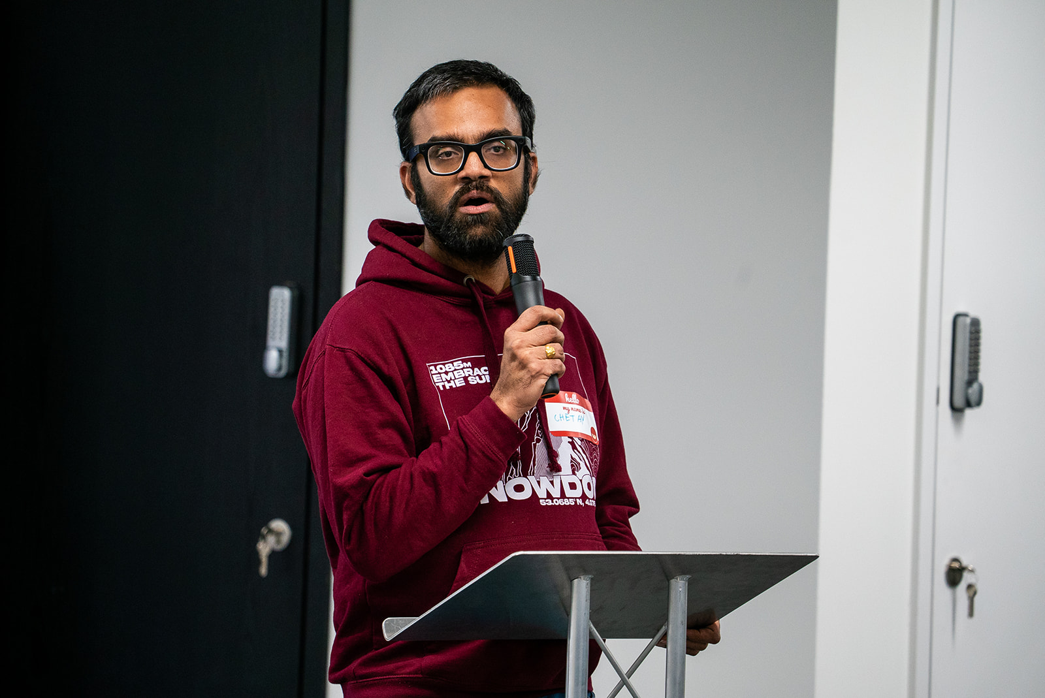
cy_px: 349
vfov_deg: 6.7
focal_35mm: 206
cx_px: 522
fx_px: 5983
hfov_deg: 10.0
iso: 2000
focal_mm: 206
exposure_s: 1/160
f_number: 5.6
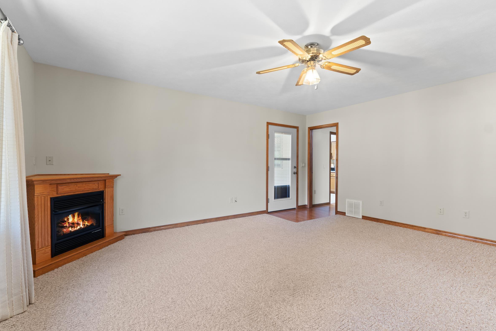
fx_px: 220
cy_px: 168
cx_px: 253
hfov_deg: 96.7
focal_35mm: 16
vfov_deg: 73.7
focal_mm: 10
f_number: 9
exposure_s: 1.3
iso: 200
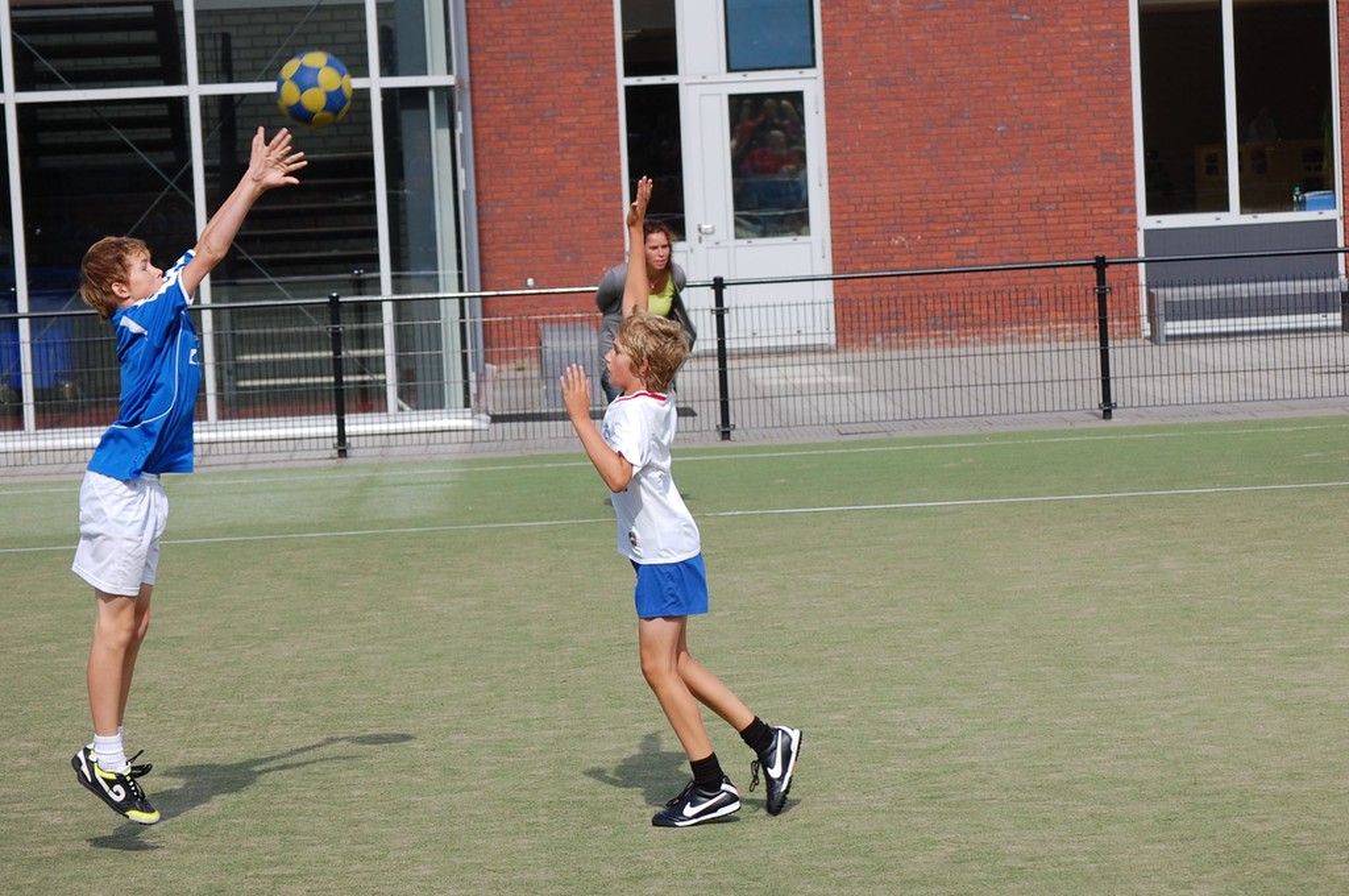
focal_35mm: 120
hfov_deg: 17.1
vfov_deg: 11.4
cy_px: 448
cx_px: 674
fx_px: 4491
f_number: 6.3
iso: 200
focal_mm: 80
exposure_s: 1/640
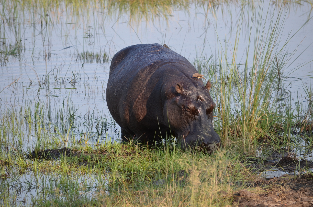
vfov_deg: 4.1
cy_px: 104
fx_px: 2863
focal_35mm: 330
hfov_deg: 6.3
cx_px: 156
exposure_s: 1/500
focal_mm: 220
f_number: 5.6
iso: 320
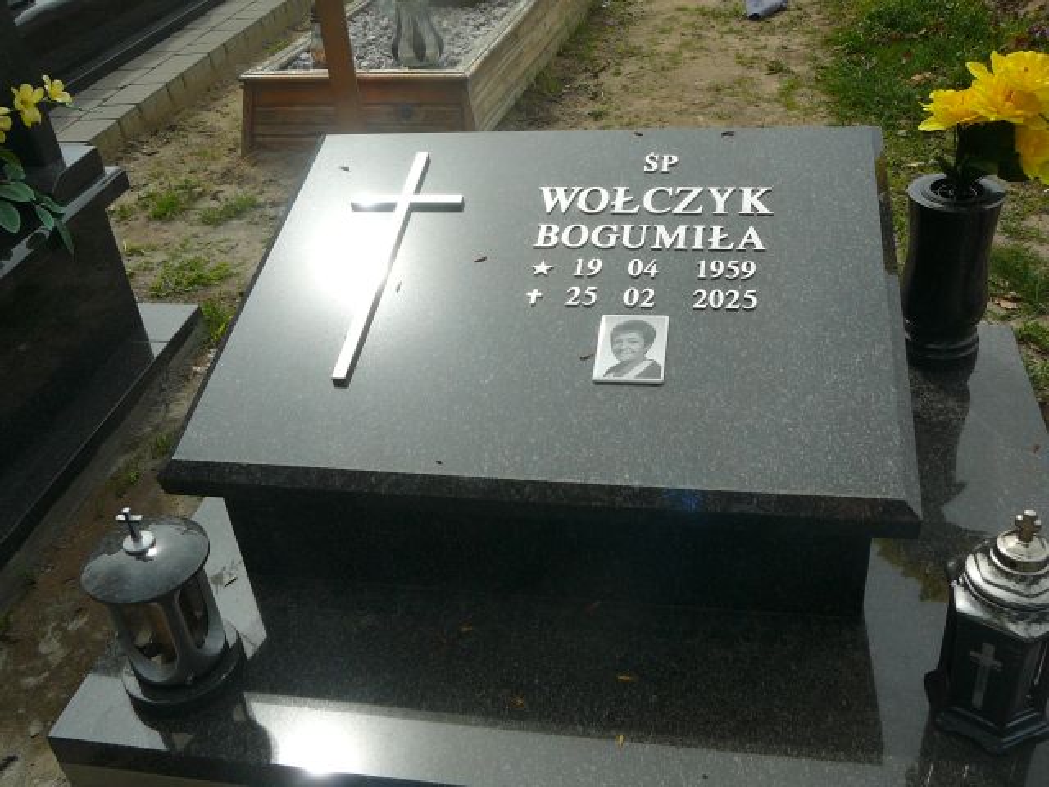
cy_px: 394
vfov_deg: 40.7
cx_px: 524
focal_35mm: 35
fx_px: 1061
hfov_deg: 52.6
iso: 80
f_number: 5
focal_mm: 5.2
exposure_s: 1/500
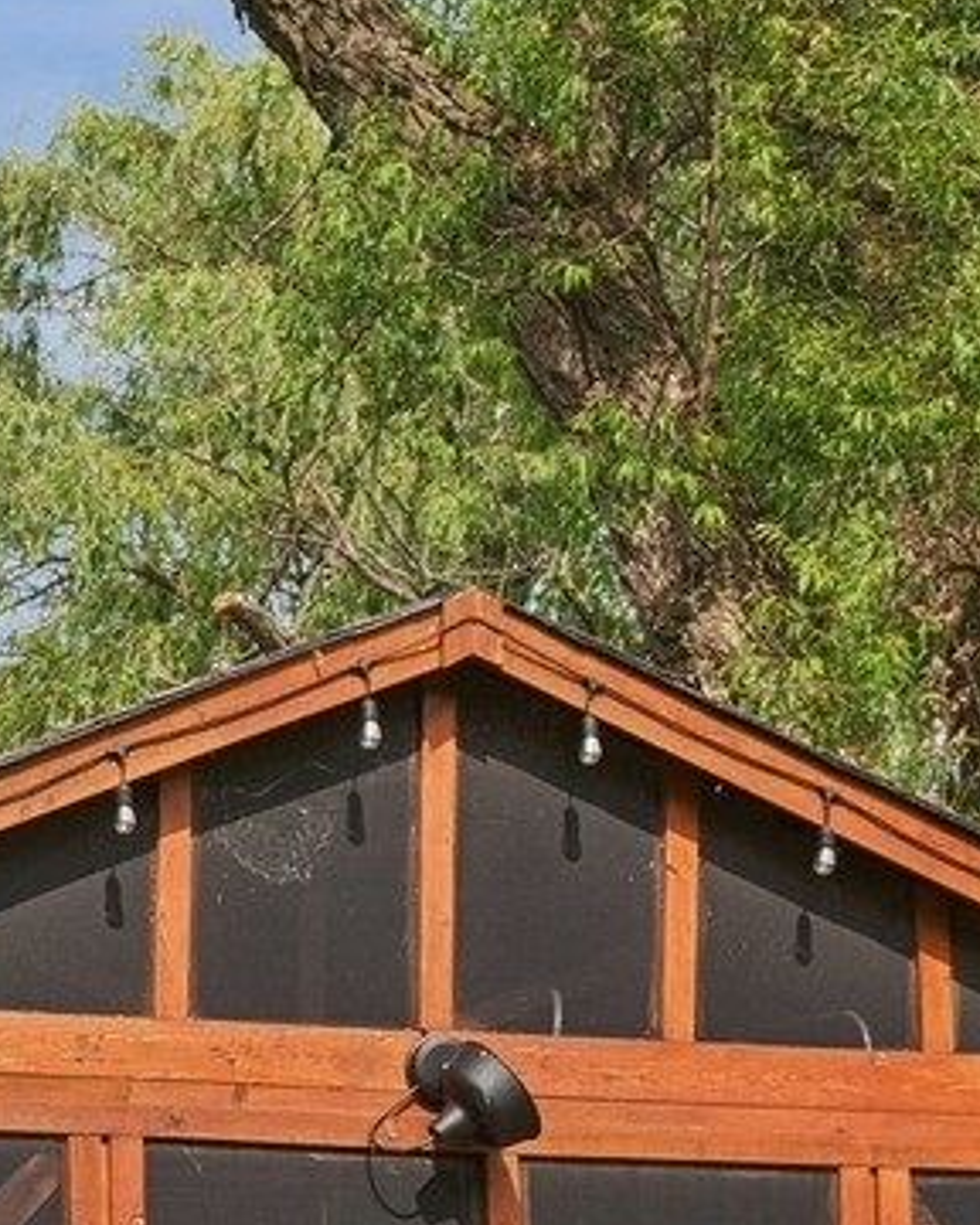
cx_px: -861
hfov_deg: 11.7
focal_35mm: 121
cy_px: 1031
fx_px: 4387
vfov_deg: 15.8
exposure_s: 1/250
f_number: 8
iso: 200
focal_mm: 29
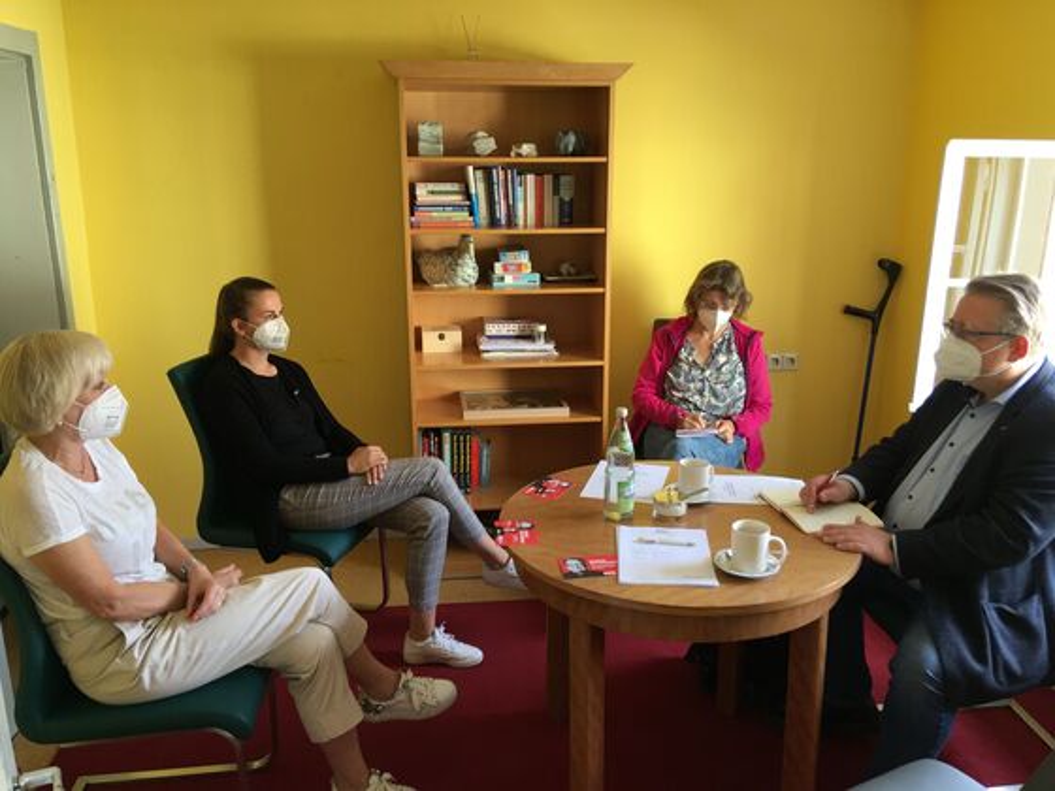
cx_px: 528
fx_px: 884
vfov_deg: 48.2
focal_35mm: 29
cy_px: 396
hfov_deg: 61.7
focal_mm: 4.15
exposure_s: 1/33
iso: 50
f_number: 2.2
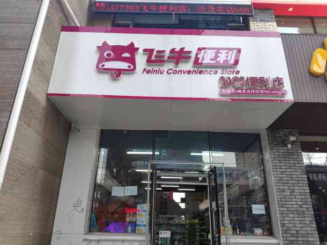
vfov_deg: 63.4
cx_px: 164
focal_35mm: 21
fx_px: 198
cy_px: 122
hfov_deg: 79.0
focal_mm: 4.22
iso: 100
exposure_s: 1/294
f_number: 1.8
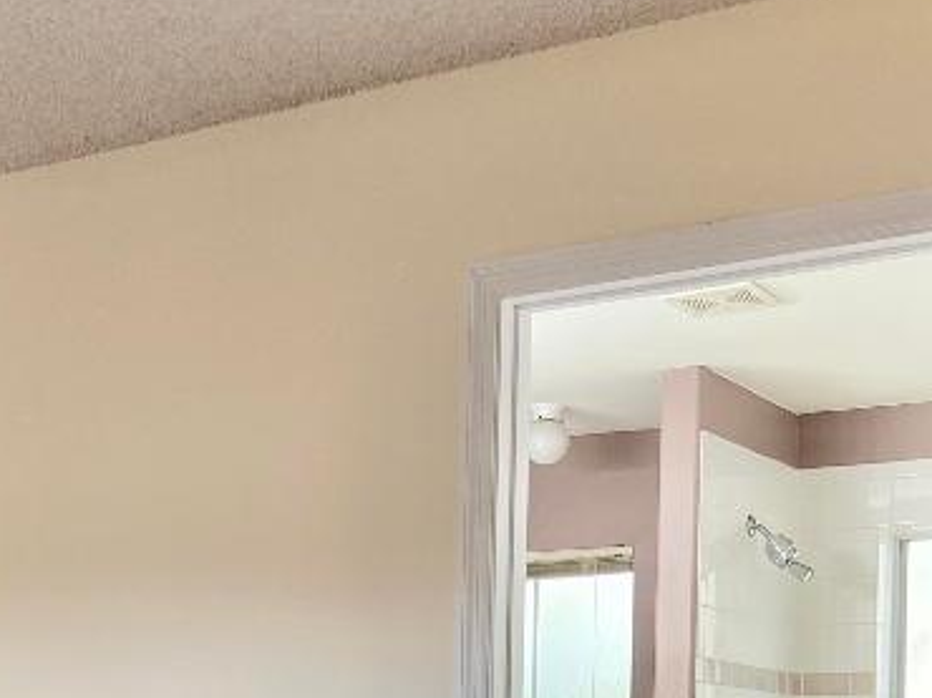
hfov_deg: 26.9
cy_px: 806
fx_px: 1937
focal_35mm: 72
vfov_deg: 19.4
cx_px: 292
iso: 100
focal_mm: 5.7
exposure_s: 1/120
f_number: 1.5
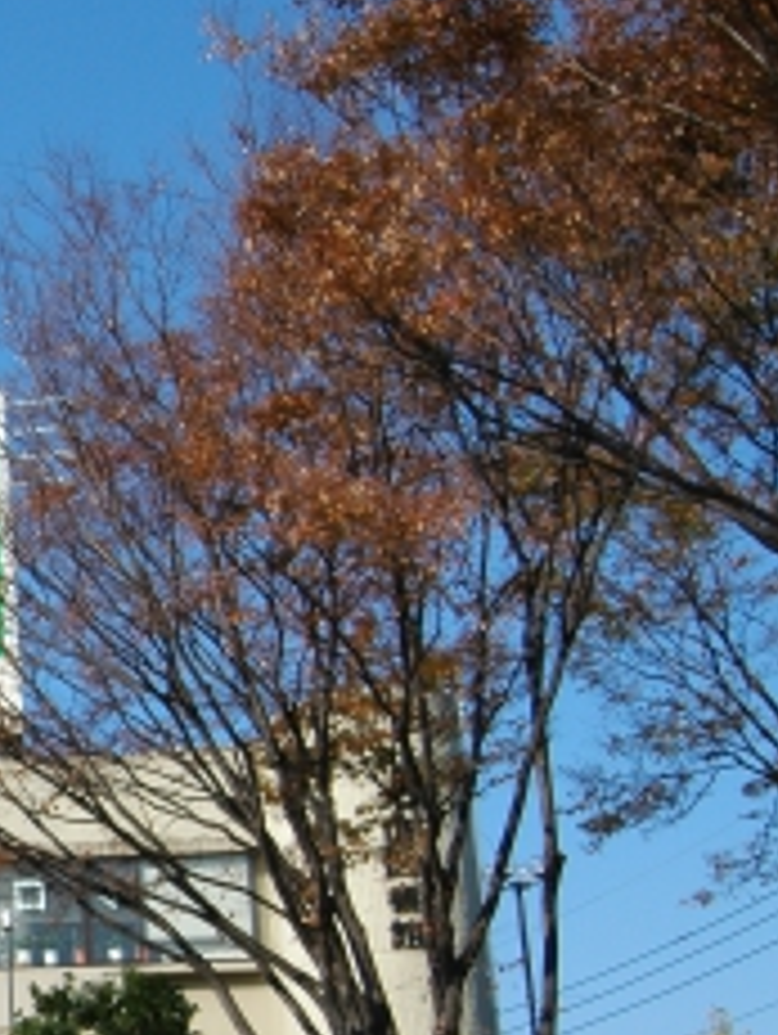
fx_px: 2243
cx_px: -454
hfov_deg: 17.3
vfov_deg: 25.6
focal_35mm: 75
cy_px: 778
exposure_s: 1/100
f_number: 16
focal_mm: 20
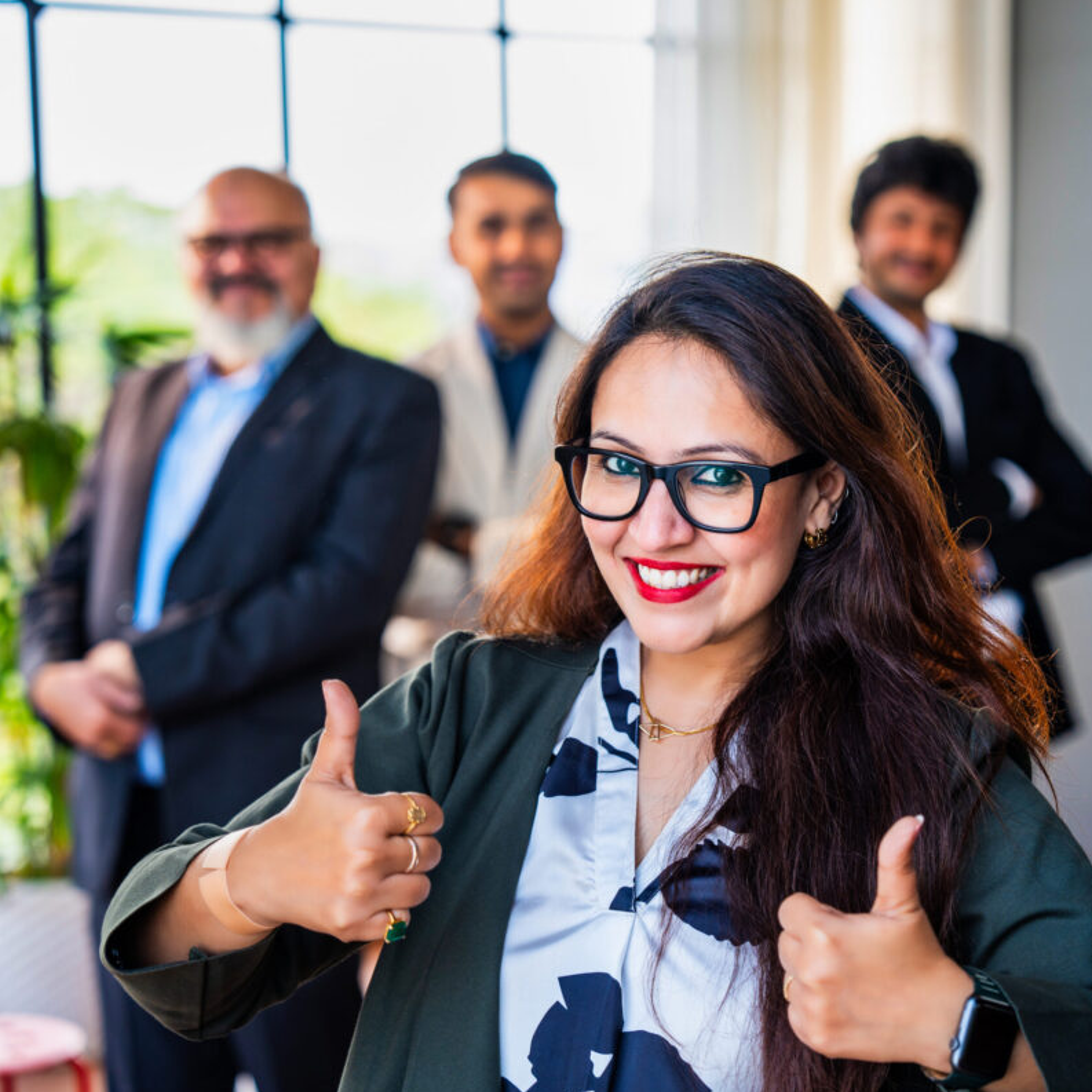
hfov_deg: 19.2
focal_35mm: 90
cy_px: 548
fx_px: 3212
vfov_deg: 19.3
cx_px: 771
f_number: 2.8
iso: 250
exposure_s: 1/320
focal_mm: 70
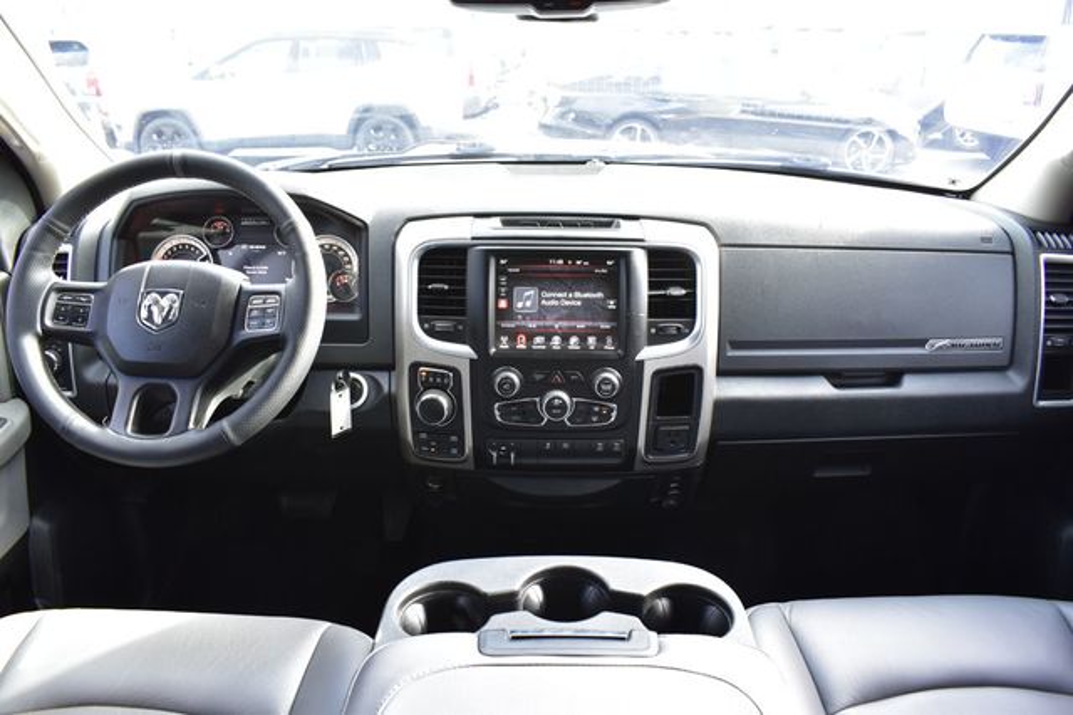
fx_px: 804
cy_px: 358
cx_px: 536
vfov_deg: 47.9
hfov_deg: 67.4
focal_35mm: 27
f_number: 6.3
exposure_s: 1/20
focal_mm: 18
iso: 400
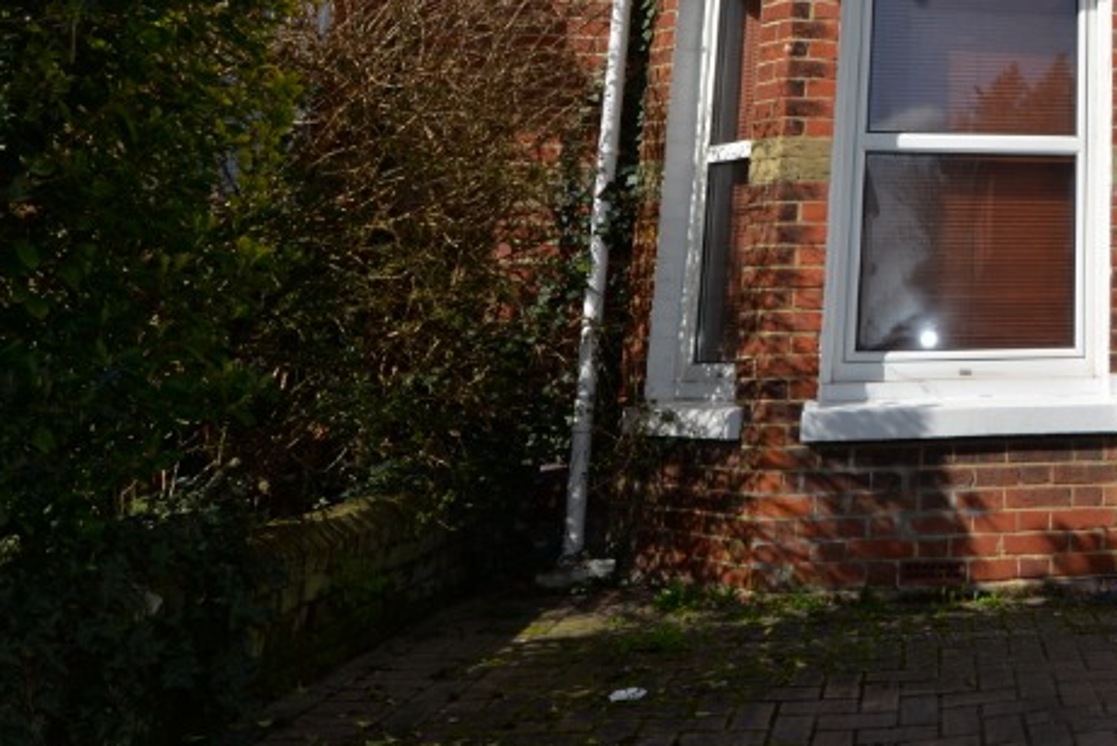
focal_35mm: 40
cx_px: 1190
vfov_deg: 31.9
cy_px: 80
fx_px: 1242
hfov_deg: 40.4
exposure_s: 1/200
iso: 100
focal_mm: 18
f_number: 11
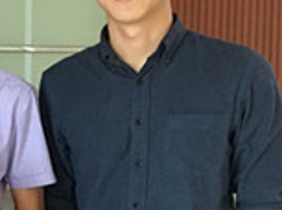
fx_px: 927
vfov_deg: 12.9
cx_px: -190
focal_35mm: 114
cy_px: 127
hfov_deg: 15.4
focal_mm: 4.15
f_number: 2.2
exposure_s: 1/17
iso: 100
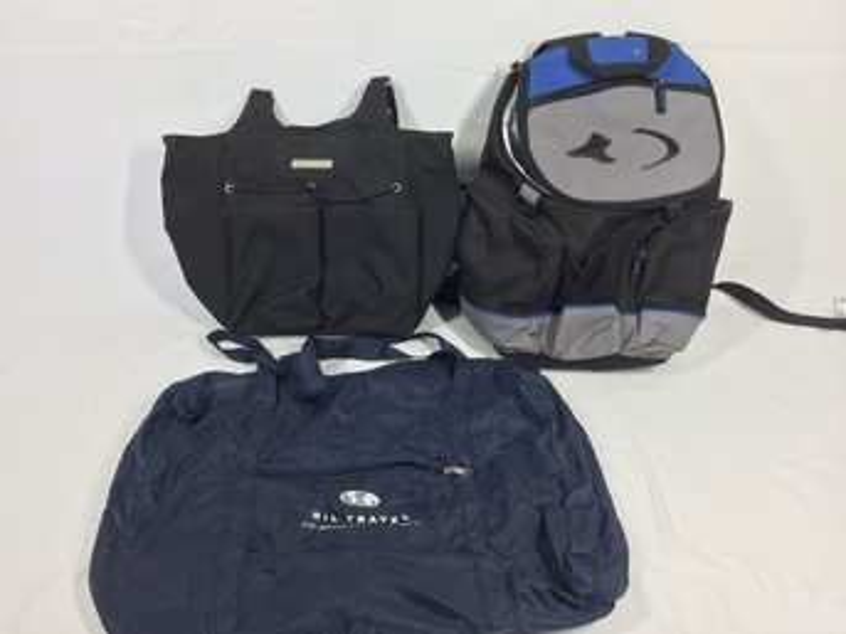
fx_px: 708
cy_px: 317
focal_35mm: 29
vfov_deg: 48.2
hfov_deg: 61.7
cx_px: 423
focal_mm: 4.15
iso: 32
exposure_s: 1/40
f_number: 2.2
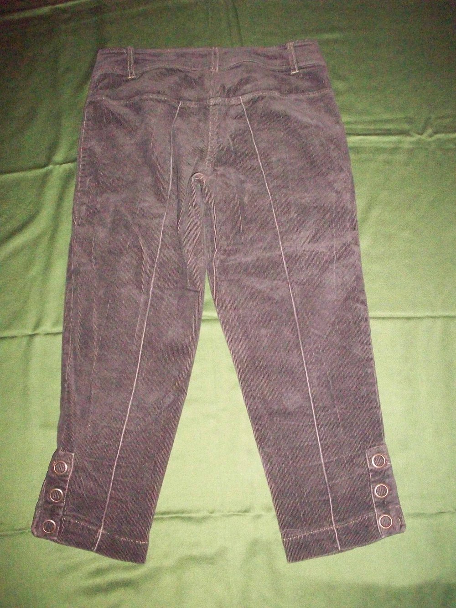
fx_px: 650
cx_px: 228
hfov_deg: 38.7
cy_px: 304
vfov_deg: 50.1
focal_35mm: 37
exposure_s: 1/128
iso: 800
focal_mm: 6.2
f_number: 2.8
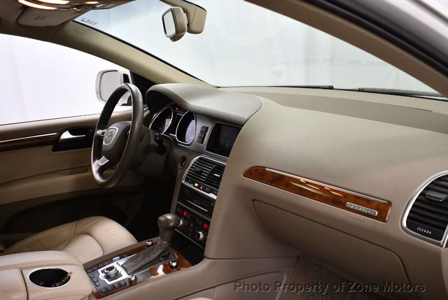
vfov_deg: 37.0
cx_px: 224
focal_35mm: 36
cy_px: 150
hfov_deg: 53.1
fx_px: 449
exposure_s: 1/125
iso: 1250
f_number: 3.5
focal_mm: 18
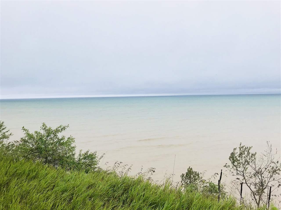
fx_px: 227
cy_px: 105
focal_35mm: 28
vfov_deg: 49.7
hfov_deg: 63.4
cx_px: 140
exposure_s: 1/2037
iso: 20
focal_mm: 3.99
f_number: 1.8
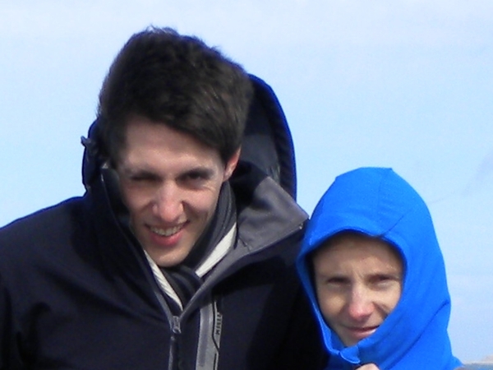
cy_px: 185
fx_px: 498
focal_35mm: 35
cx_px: 246
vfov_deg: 40.7
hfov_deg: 52.6
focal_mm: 6.3
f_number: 4.6
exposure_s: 1/478
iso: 80
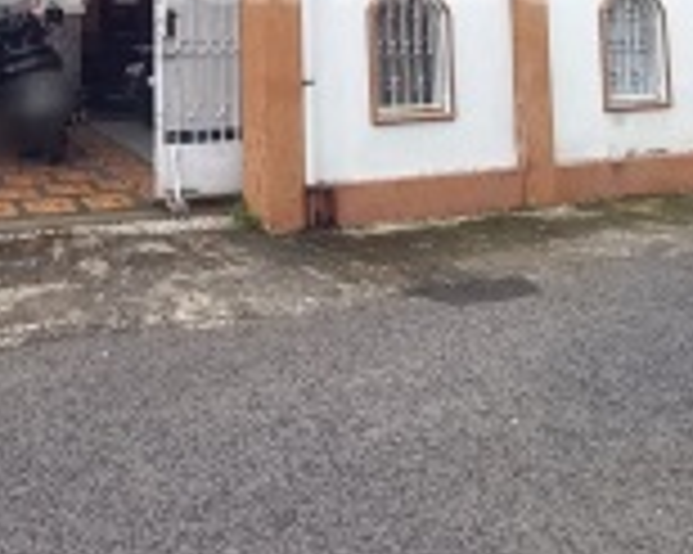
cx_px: 173
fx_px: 779
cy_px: -50
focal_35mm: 38
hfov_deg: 46.3
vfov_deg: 34.1
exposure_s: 1/100
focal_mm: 1.42
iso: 50
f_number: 2.2
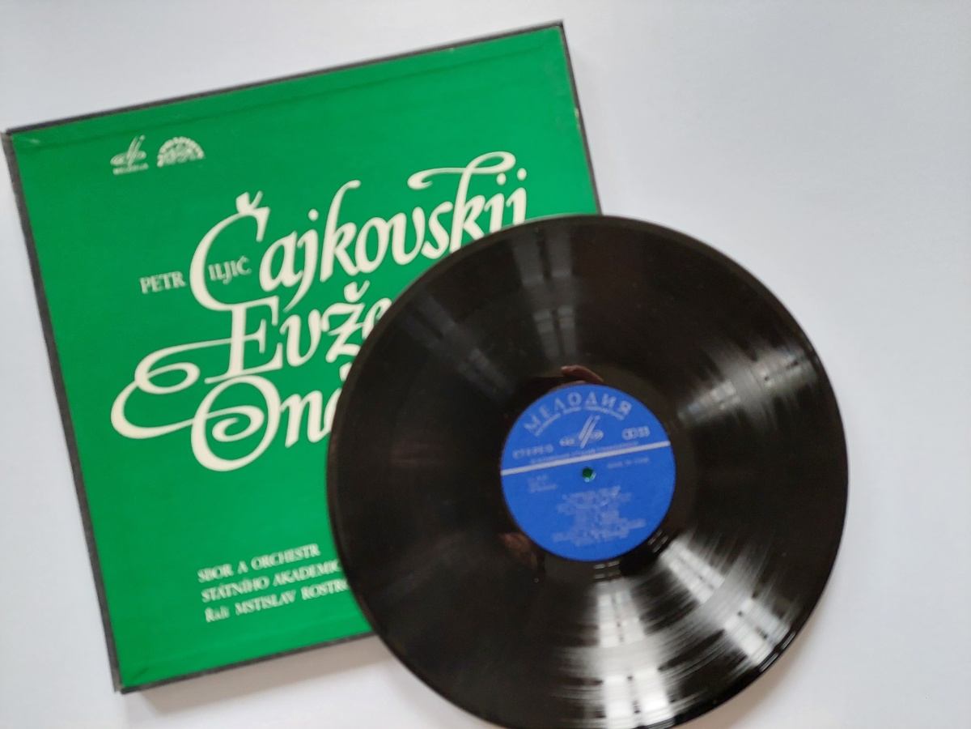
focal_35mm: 24
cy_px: 364
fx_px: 673
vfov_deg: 56.8
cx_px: 486
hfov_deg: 71.6
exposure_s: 1/60
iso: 500
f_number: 1.8
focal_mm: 5.23
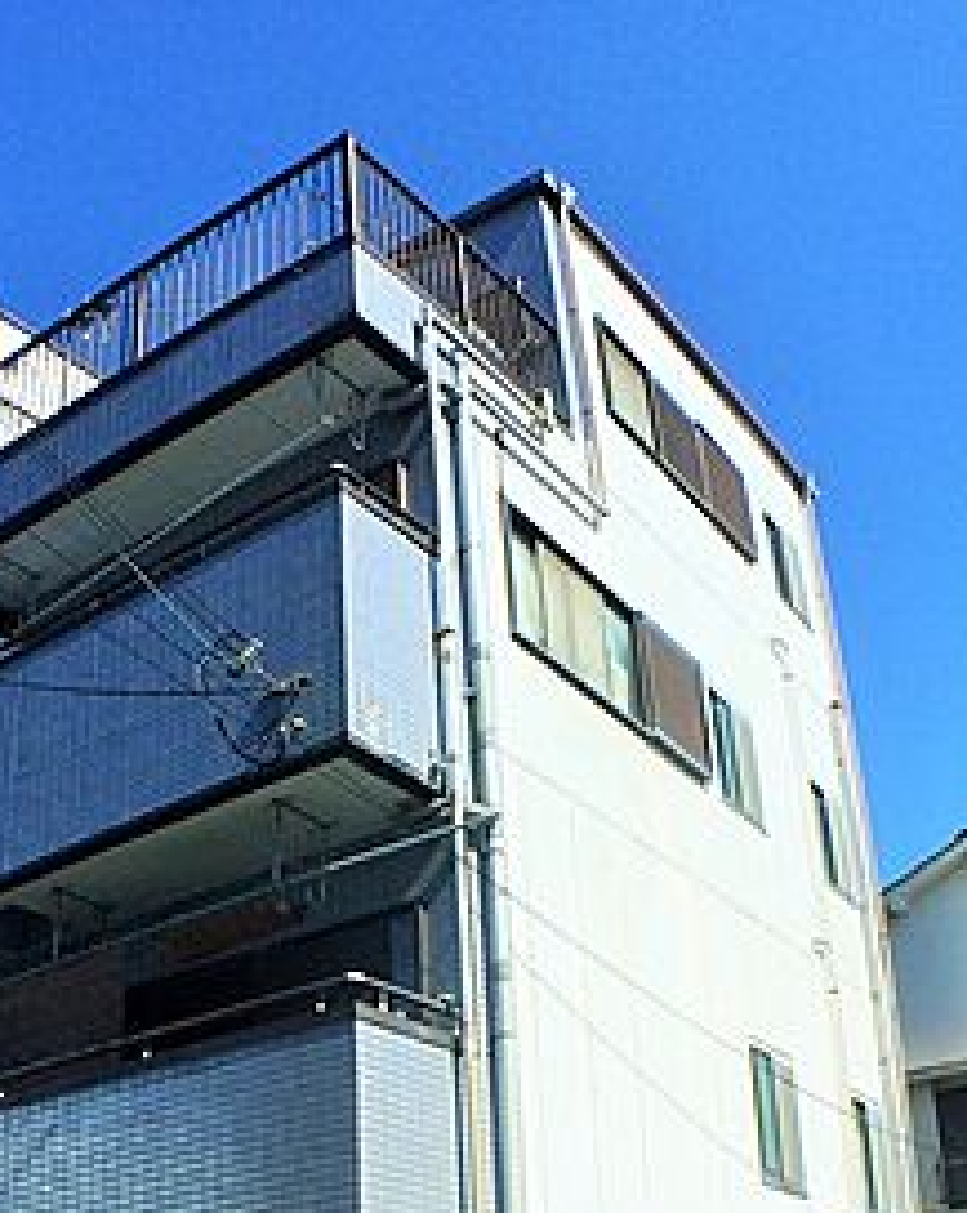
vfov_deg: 36.0
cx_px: 325
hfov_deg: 30.0
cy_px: 986
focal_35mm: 50
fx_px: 1792
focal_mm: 4.15
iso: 32
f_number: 2.2
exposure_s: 1/3425
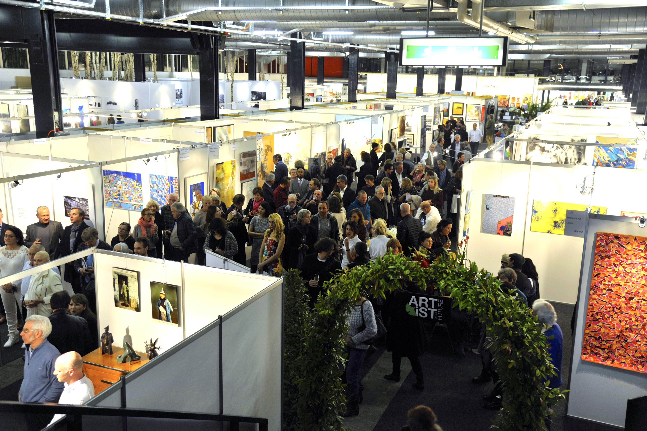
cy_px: 216
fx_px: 629
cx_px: 324
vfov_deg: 37.8
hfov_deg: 54.5
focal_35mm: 35
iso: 560
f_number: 4
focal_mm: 35
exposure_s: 1/30
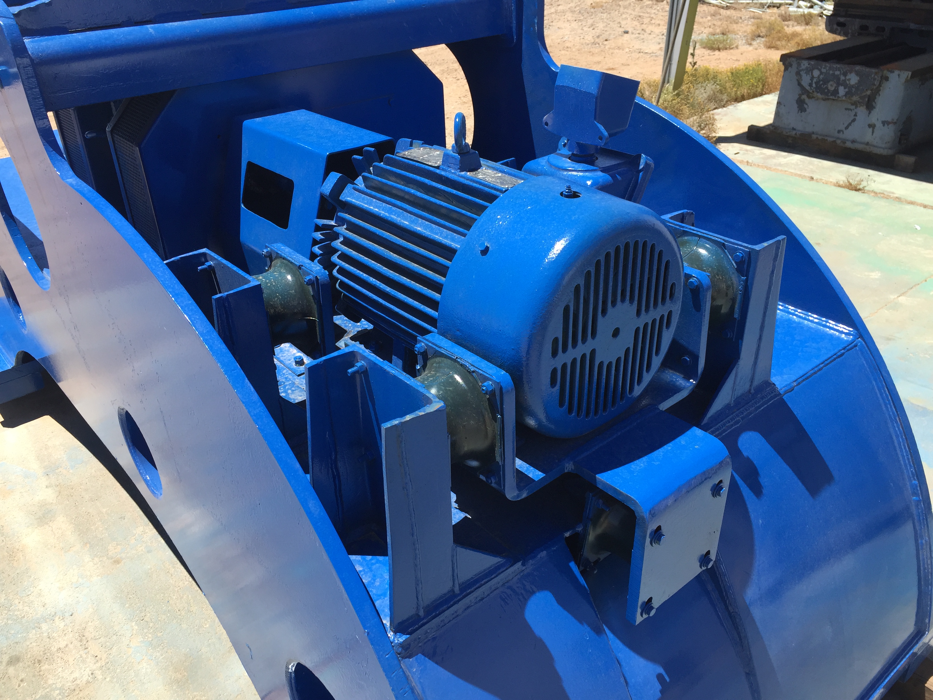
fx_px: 782
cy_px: 350
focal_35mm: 29
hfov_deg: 61.7
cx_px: 466
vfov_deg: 48.2
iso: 32
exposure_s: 1/1276
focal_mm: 4.15
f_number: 2.2
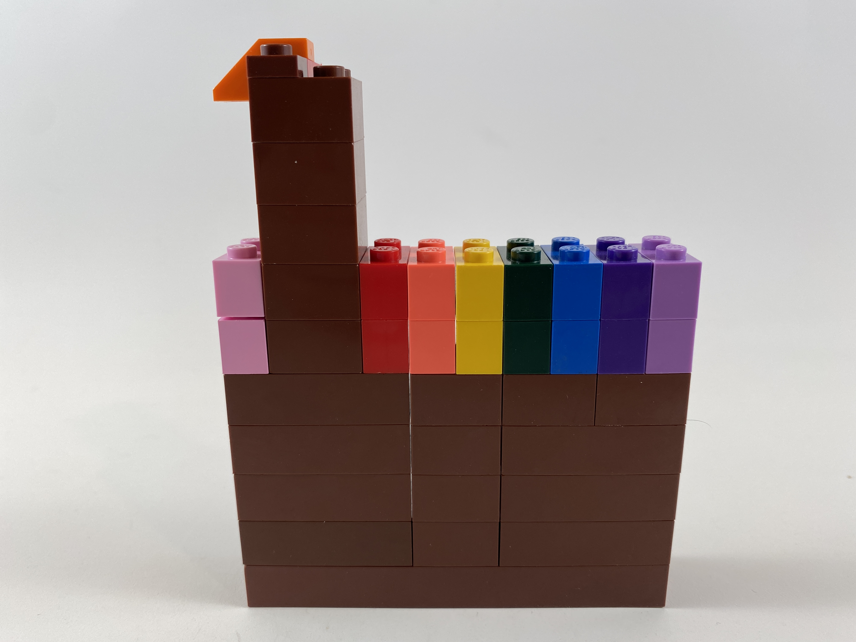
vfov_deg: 53.1
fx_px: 643
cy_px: 321
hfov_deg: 67.3
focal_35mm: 26
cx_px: 428
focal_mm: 4.25
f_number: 1.8
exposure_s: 1/120
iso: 50
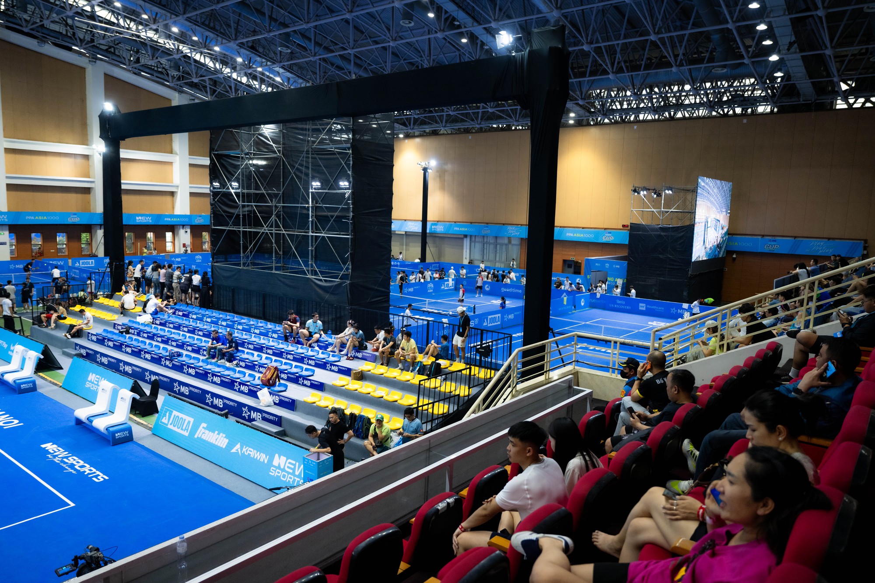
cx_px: 438
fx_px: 632
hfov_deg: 69.4
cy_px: 292
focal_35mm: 26
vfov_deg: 49.5
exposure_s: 1/200
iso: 1250
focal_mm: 26
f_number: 3.2
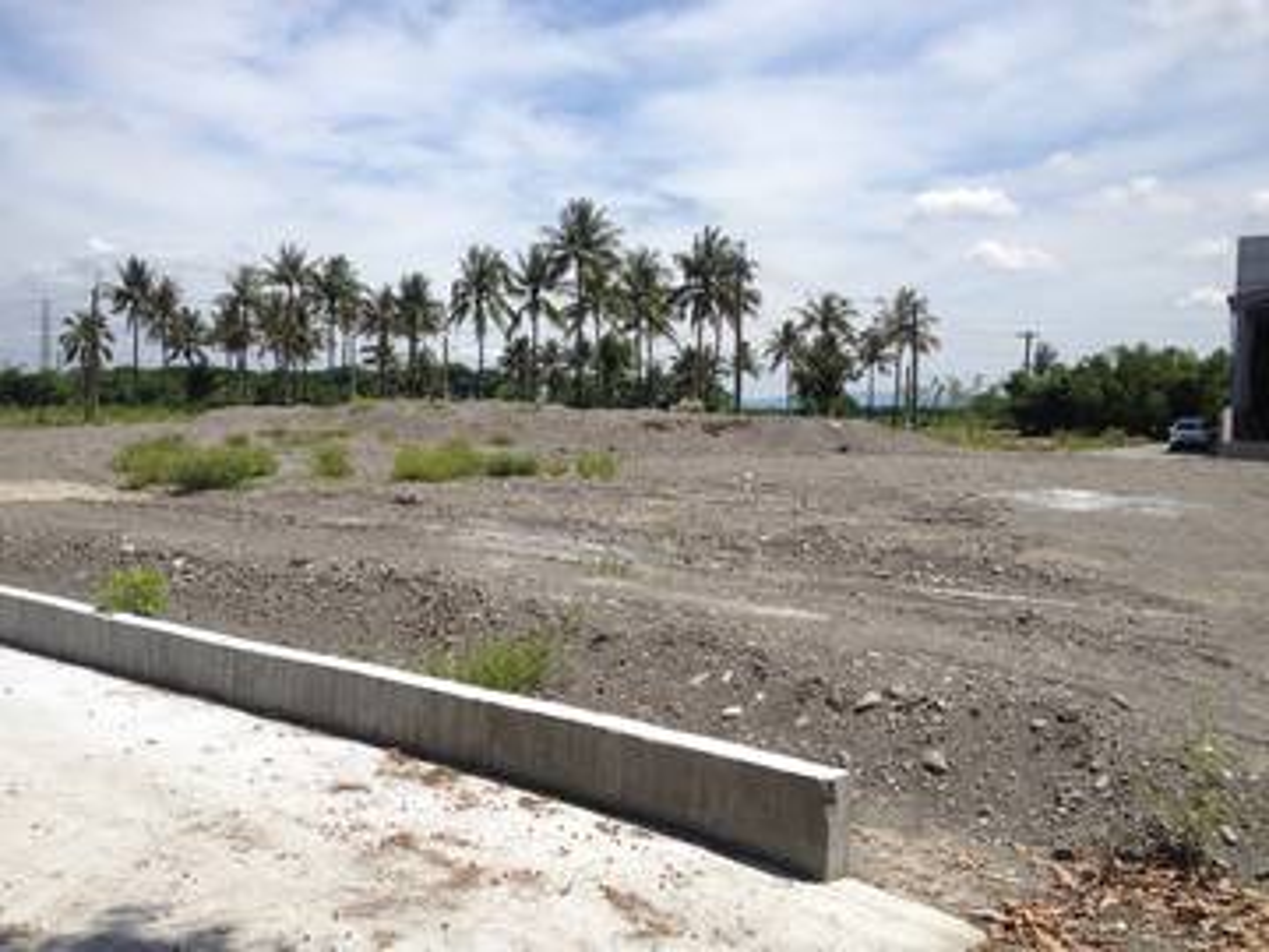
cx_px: 634
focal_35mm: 35
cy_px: 476
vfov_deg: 40.7
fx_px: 1283
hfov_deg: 52.6
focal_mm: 4.28
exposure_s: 1/2123
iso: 50
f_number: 2.4
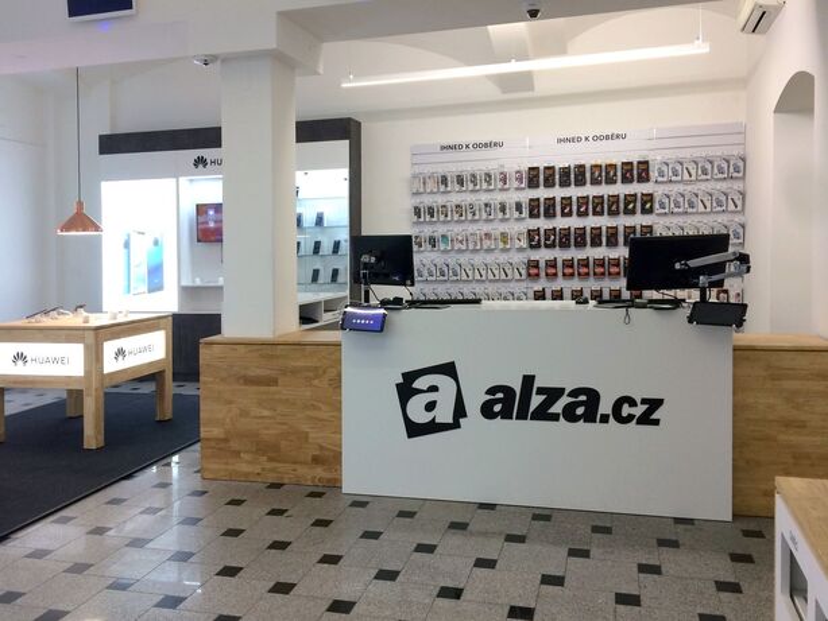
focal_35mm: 29
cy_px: 310
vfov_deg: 48.3
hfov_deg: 61.6
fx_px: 694
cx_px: 414
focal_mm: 4.15
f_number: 2.2
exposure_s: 1/33
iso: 64
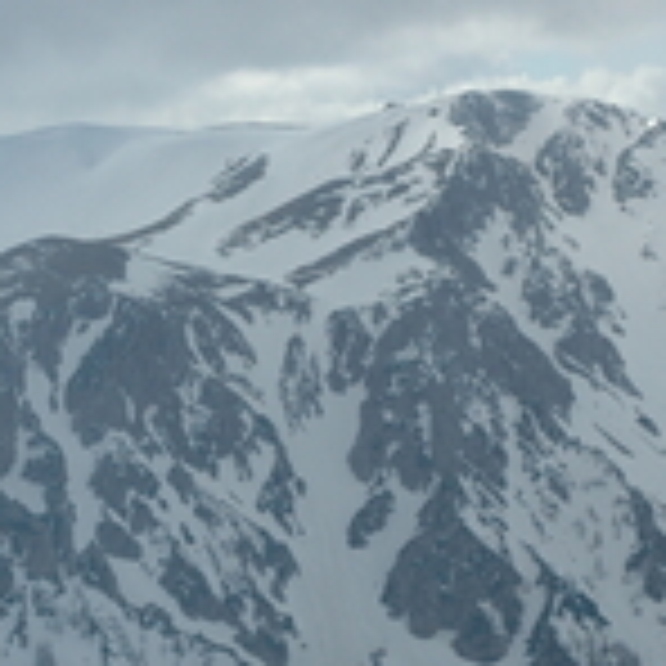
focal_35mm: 210
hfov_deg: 8.2
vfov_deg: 8.3
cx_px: -148
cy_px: 603
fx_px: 4571
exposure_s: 1/320
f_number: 9
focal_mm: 38
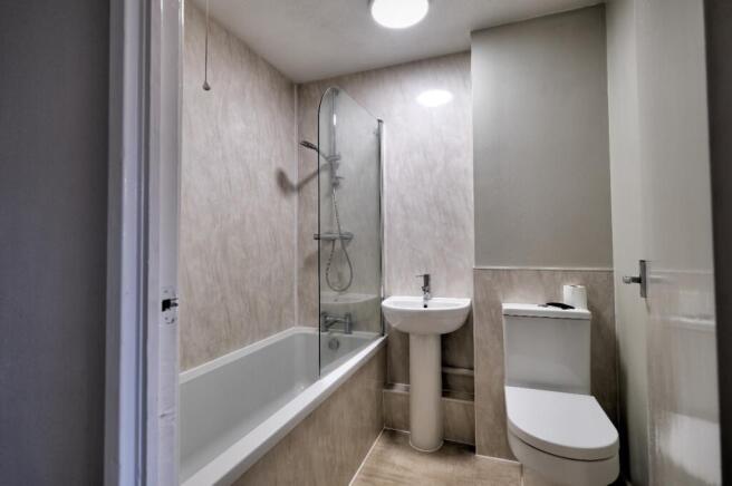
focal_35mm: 16
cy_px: 243
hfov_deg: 96.8
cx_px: 366
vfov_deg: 73.6
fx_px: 325
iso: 160
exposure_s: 1/15
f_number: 4
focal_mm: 10.5
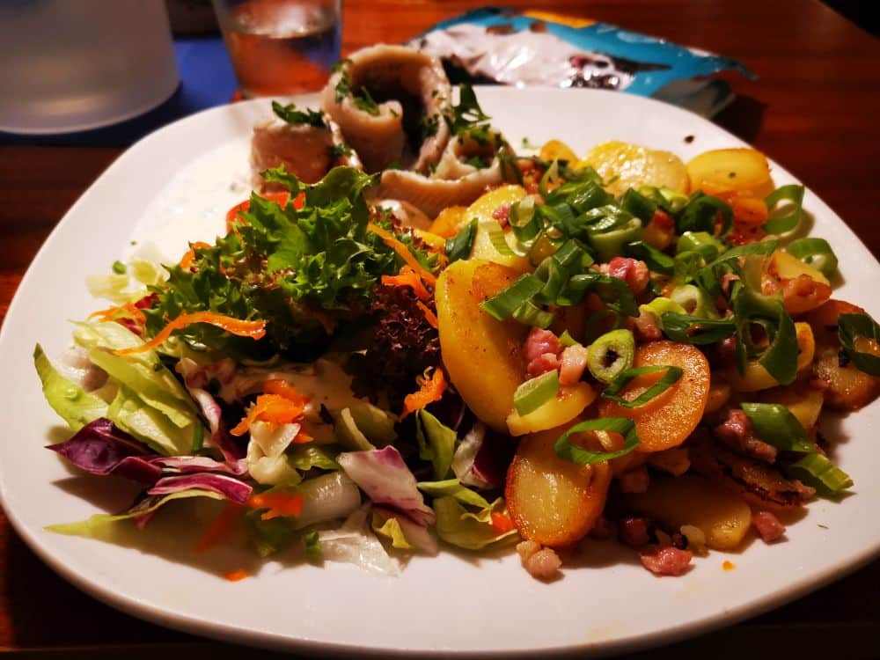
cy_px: 330
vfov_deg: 51.4
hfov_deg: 65.3
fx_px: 686
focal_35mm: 27
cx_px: 440
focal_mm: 4.75
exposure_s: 1/50
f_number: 1.8
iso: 320
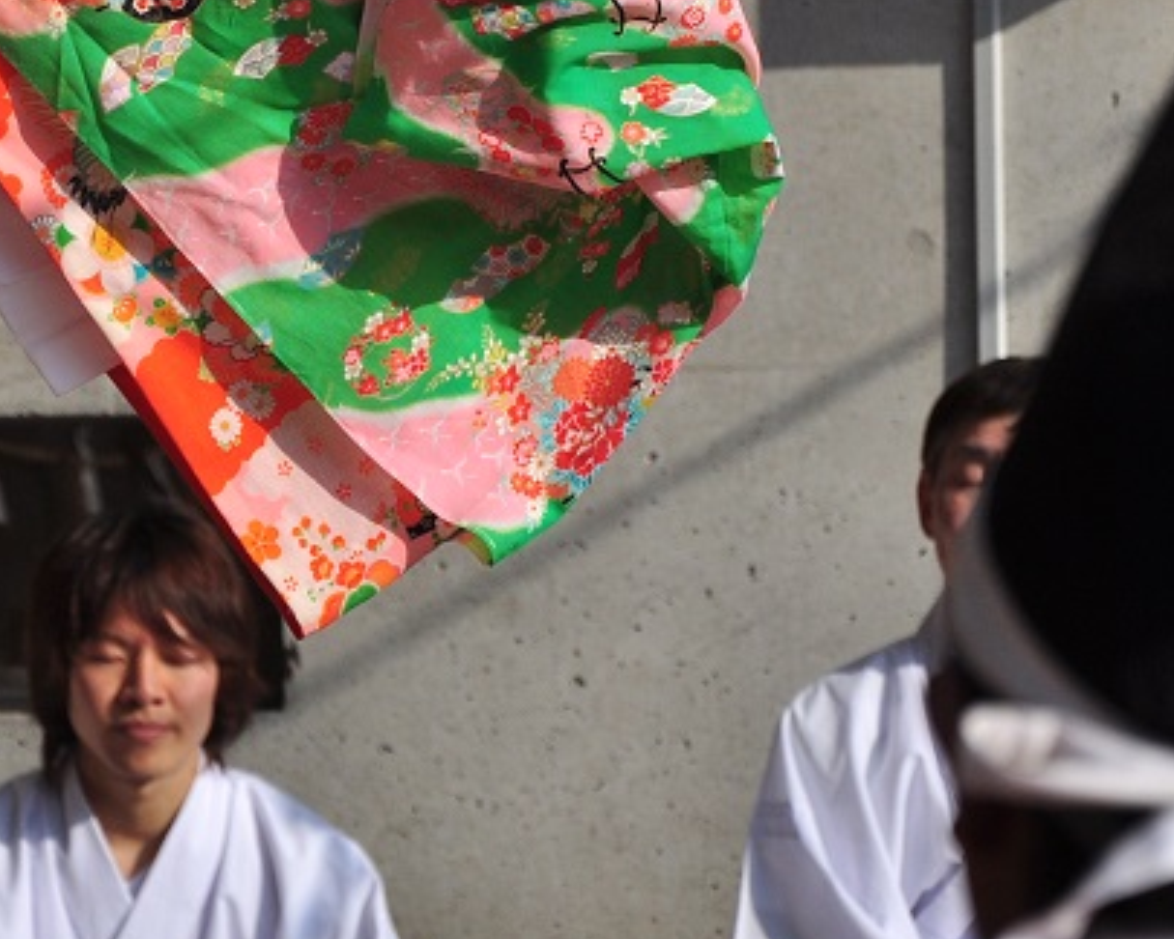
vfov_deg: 4.2
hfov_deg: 5.3
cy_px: 226
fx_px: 12653
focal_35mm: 364
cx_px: 316
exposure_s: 1/2000
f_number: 5.6
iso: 250
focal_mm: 105
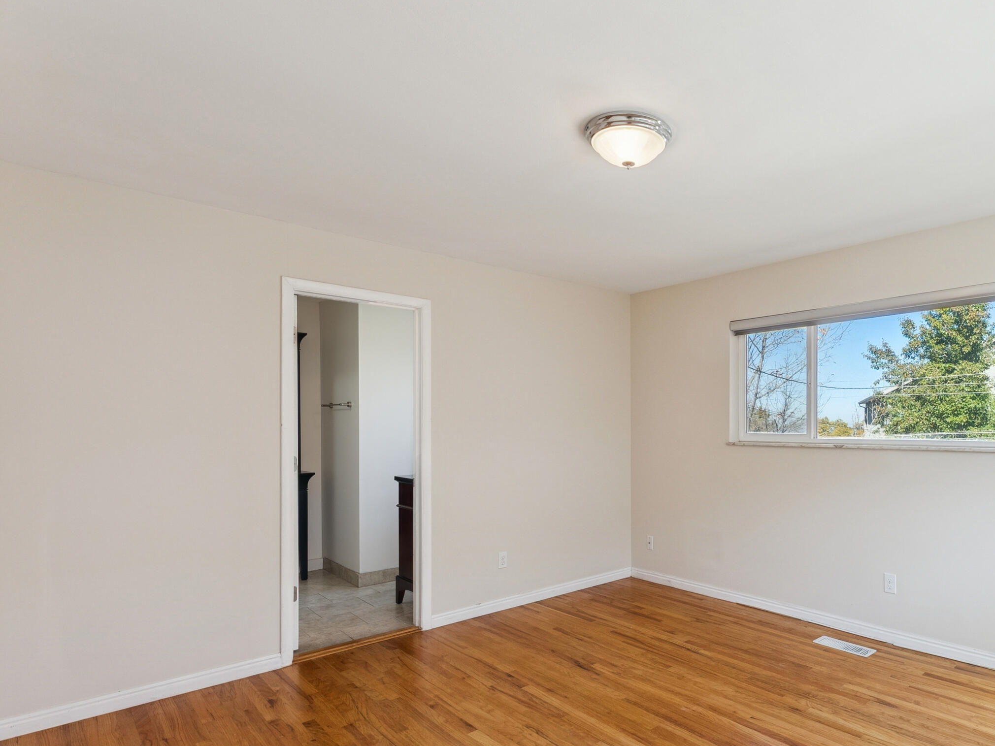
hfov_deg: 79.4
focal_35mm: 20
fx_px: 575
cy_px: 432
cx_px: 652
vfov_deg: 65.6
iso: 640
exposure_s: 1/100
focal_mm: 14
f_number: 8
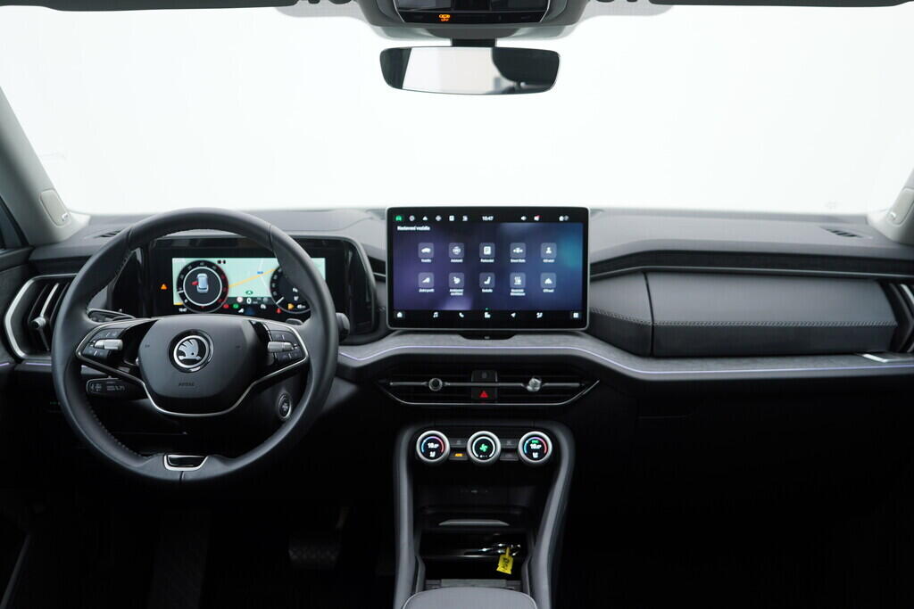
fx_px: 914
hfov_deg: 53.1
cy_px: 304
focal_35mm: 36
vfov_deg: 36.9
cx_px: 457
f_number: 2.8
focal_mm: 24
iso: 125
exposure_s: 1/40
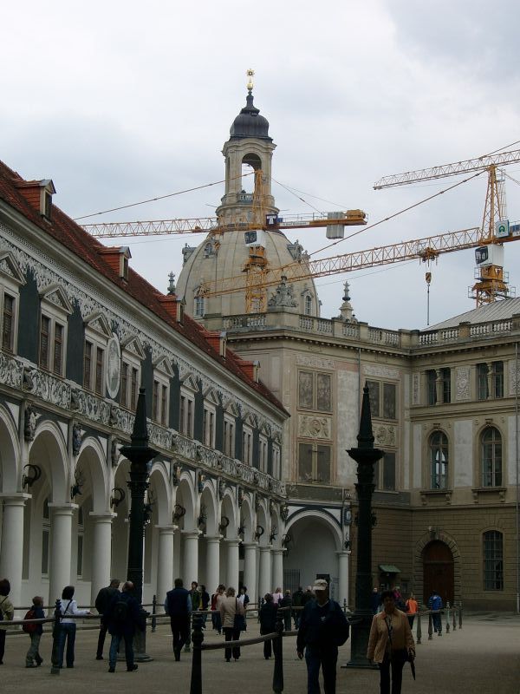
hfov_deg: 18.9
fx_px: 1562
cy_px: 347
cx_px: 260
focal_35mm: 78
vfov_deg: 25.0
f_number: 4
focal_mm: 16.05
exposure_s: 1/627
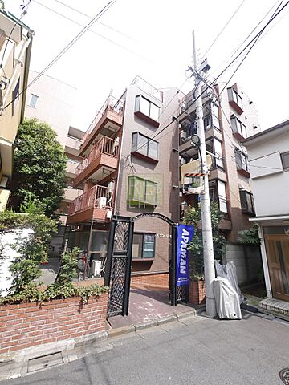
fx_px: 156
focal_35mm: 14
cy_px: 192
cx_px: 144
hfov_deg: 85.7
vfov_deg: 102.1
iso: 160
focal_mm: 7
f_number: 5.6
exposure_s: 1/250
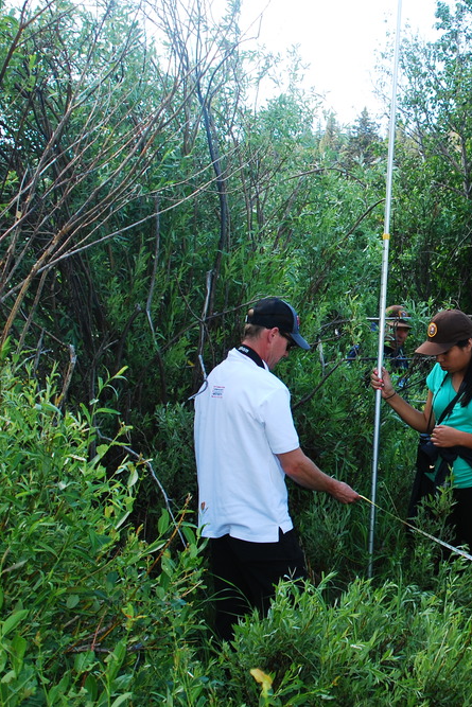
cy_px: 354
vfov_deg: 31.9
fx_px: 1238
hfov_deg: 20.9
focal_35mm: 63
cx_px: 458
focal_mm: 28
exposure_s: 1/50
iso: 100
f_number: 5
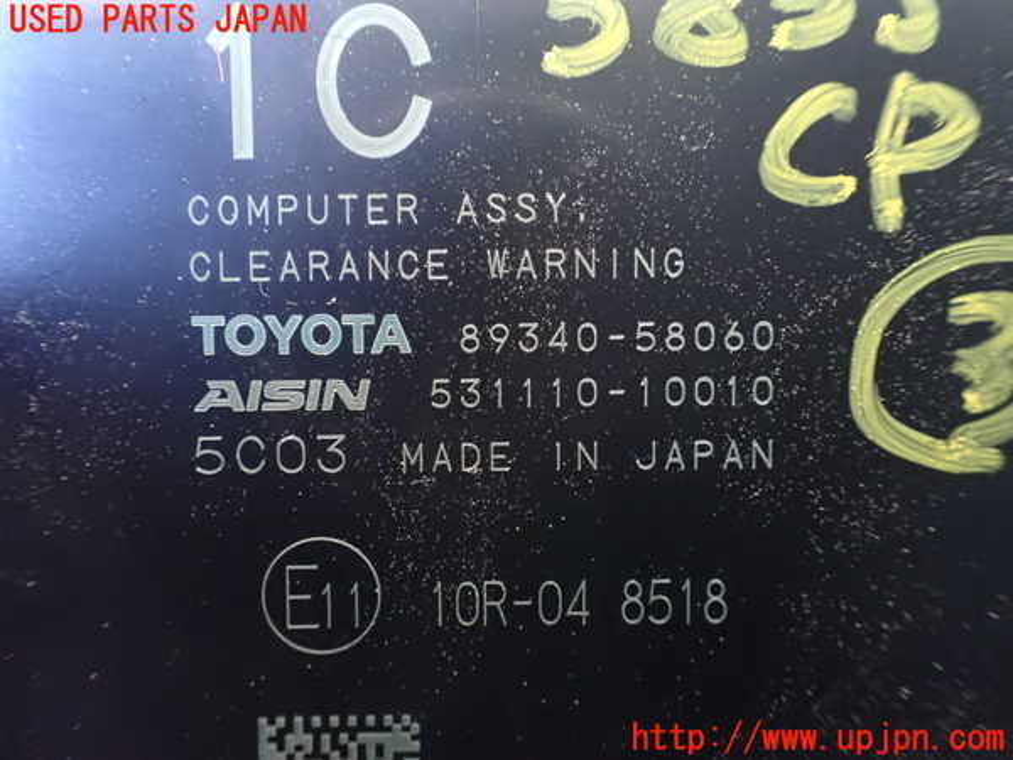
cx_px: 506
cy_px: 380
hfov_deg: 60.0
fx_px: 878
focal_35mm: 30
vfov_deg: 46.8
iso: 1600
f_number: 2.3
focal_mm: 5.4
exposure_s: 1/20
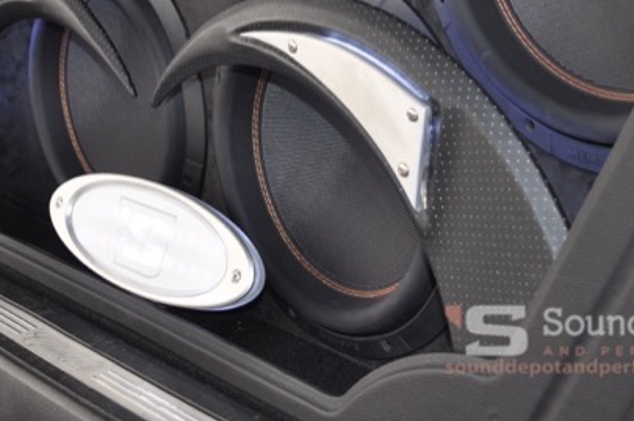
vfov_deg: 17.4
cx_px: 205
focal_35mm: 77
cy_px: 27
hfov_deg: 26.2
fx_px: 1354
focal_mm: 26
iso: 280
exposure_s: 1/200
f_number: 4.2
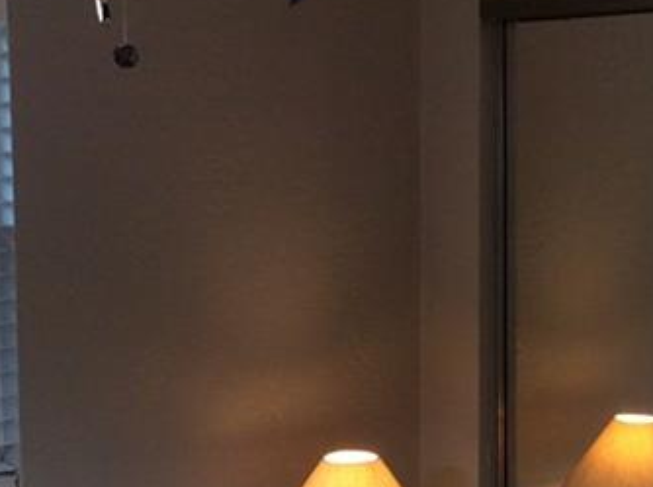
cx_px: 504
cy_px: 311
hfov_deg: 19.9
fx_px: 1845
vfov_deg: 15.0
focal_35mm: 98
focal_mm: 3.3
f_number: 2.4
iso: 50
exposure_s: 1/60
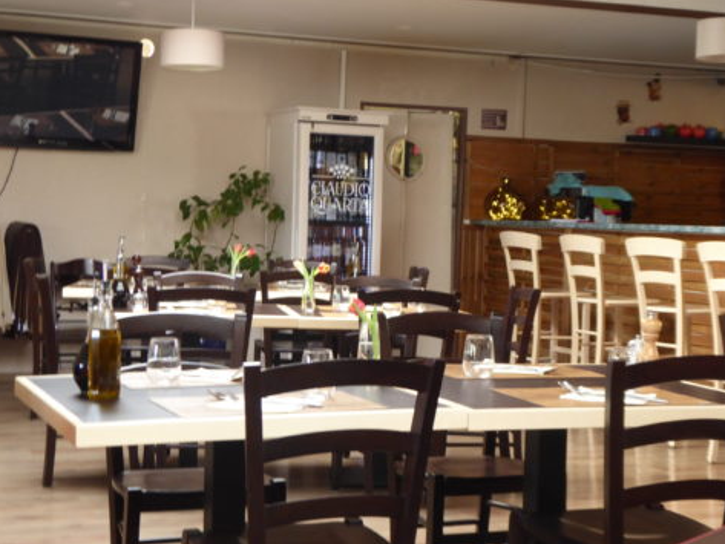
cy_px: 273
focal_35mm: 66
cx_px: 362
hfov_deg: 29.4
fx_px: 1383
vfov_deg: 22.3
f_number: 4.4
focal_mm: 11.7
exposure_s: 1/30
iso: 400
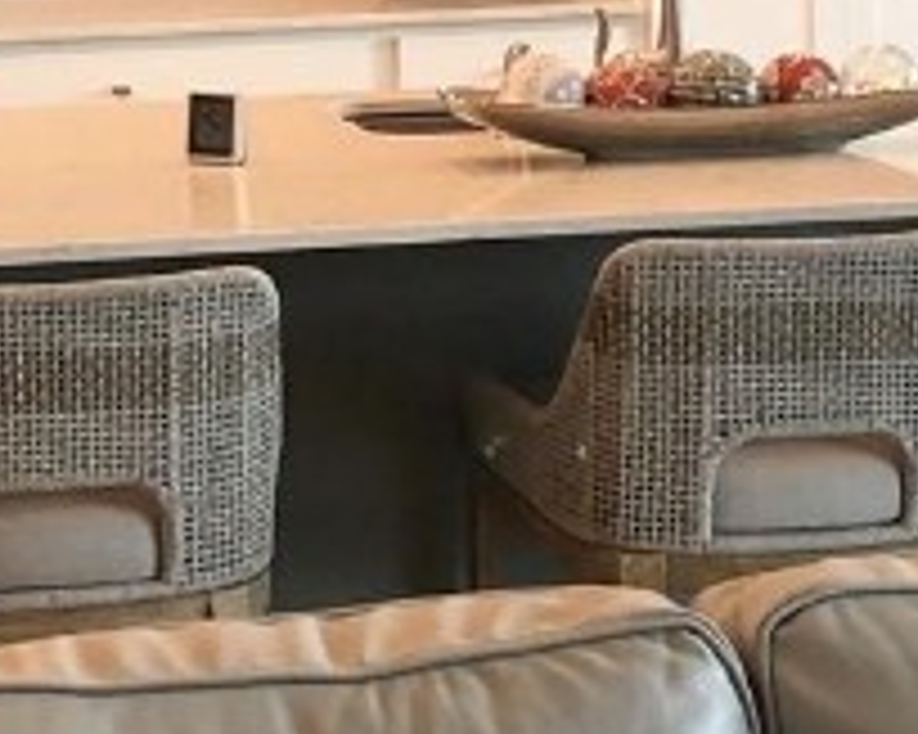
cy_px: -176
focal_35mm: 137
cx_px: 292
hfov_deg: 14.0
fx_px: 3720
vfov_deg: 11.0
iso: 32
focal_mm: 3.99
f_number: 1.8
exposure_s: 1/30
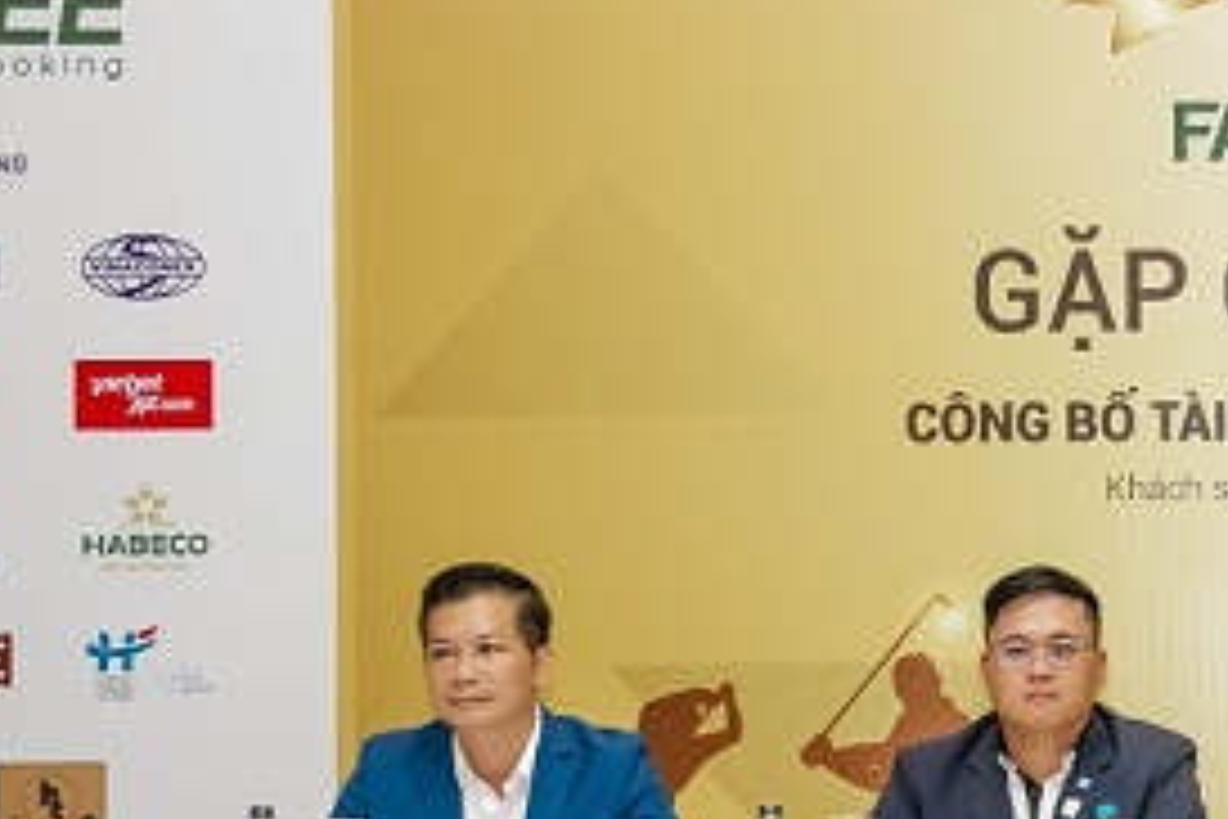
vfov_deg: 11.3
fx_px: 4127
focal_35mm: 121
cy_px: 644
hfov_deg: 16.5
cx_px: 1295
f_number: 5.6
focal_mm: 50
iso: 1250
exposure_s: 1/160
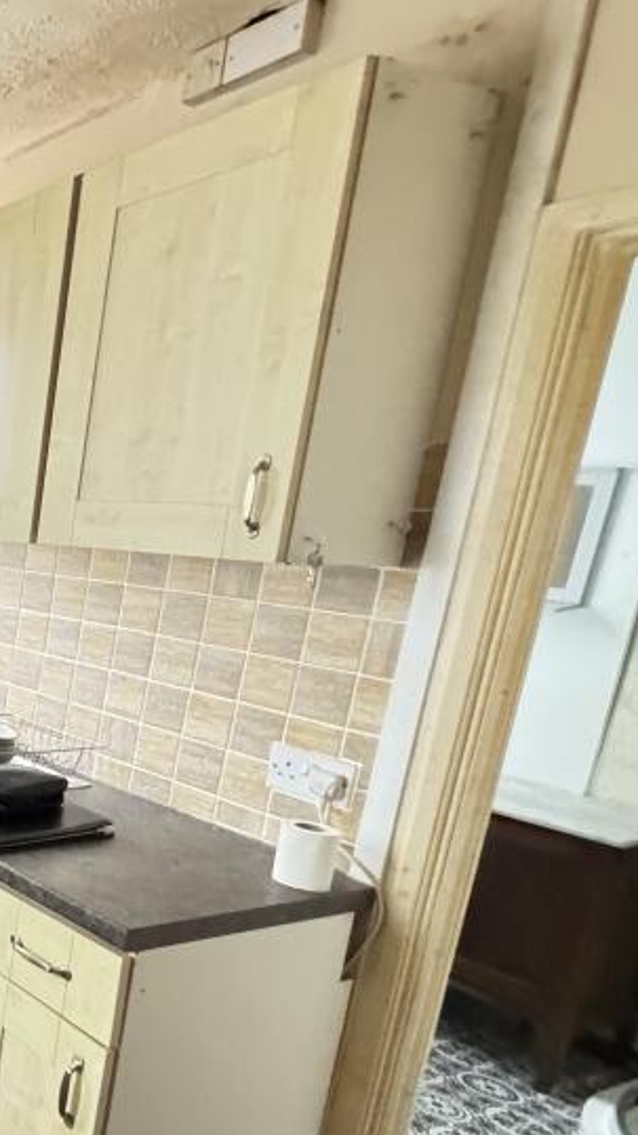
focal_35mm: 29
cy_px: 672
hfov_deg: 26.4
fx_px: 873
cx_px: -360
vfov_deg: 65.6
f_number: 2.2
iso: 1250
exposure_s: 1/60
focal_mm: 2.22
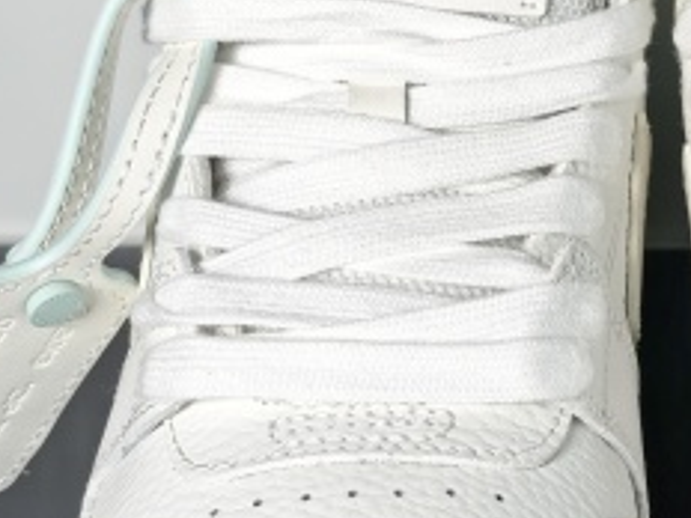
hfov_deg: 20.7
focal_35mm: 93
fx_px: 1856
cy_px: 265
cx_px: 622
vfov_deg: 15.9
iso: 50
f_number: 2
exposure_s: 1/500
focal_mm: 6.98
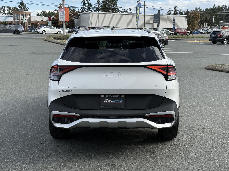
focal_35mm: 48
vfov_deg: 30.3
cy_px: 86
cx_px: 114
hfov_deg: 39.7
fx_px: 318
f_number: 1.78
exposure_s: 1/2494
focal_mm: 6.76
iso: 64
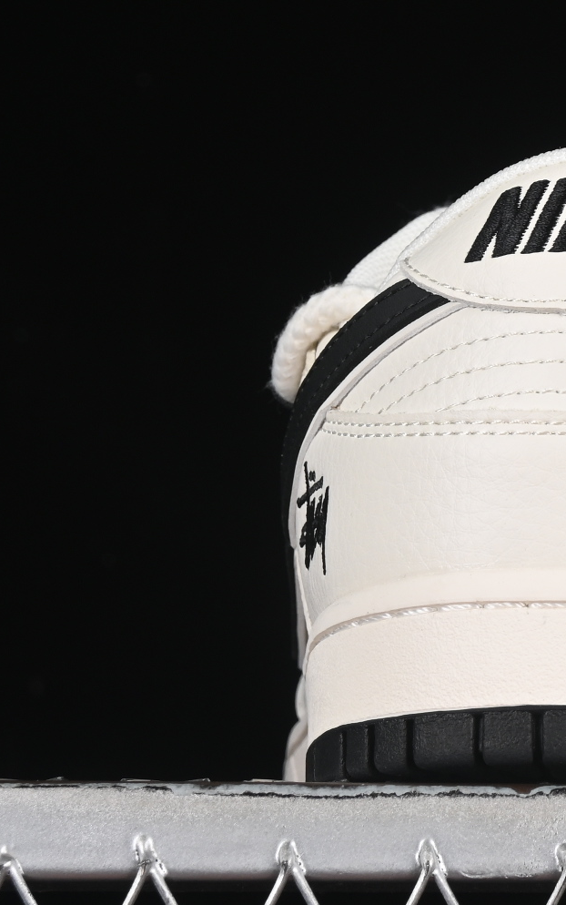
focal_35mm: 214
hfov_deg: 6.1
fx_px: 5277
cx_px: 878
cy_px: 262
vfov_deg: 9.8
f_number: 8
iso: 160
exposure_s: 1/80
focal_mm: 50
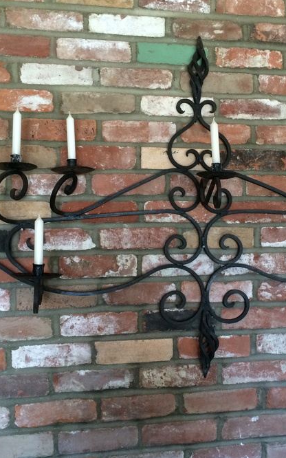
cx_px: 184
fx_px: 536
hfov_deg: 29.7
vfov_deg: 46.2
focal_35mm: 43
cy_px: 231
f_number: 2.2
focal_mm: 4.12
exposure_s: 1/30
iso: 125
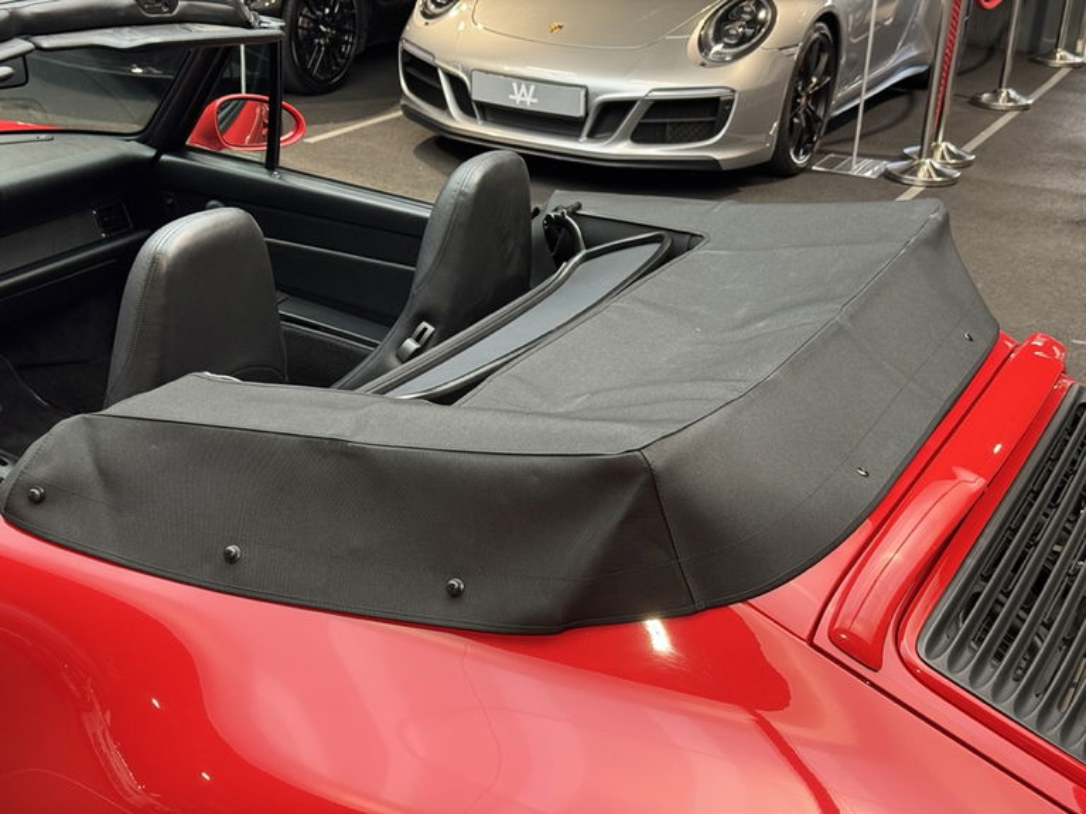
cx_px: 543
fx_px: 1506
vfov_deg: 30.3
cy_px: 407
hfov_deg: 39.7
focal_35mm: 48
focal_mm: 6.76
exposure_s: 1/50
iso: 200
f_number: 1.78
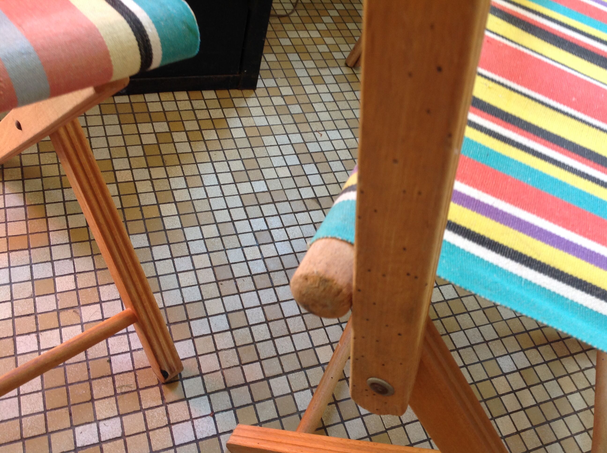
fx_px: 613
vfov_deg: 40.6
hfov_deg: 52.7
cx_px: 304
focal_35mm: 35
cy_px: 226
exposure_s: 1/15
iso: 64
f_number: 2.4
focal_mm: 4.28
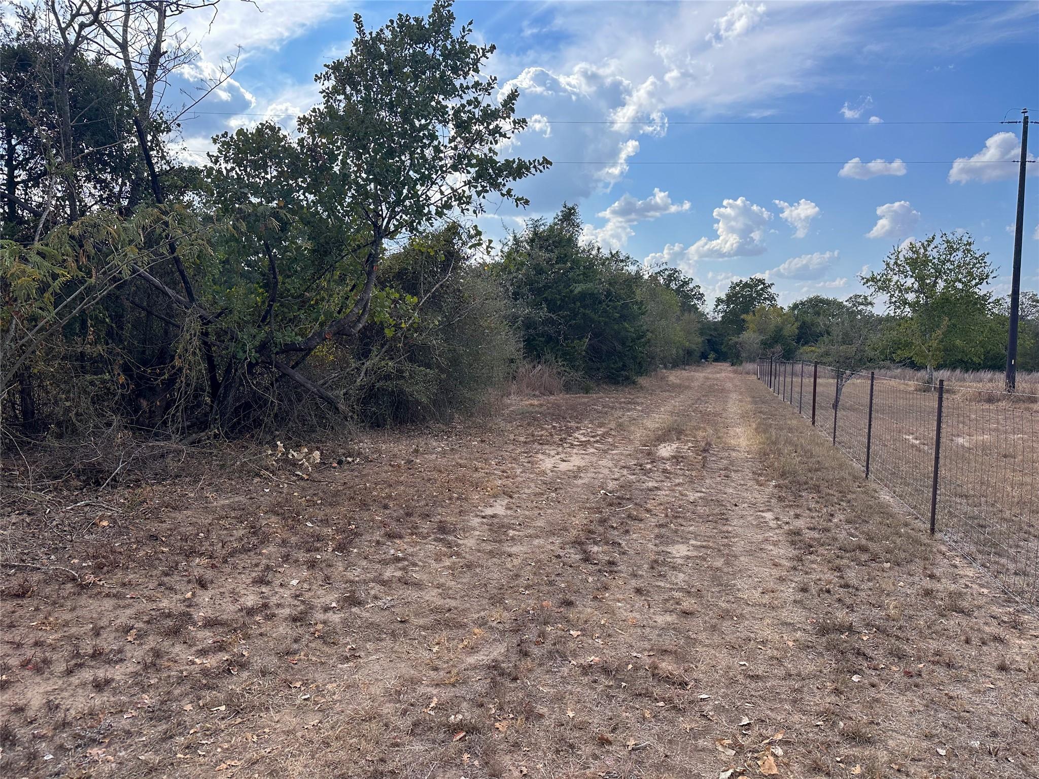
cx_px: 520
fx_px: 720
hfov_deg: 71.6
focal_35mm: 24
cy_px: 390
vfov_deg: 56.8
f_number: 1.8
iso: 80
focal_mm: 6.86
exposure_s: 1/3500
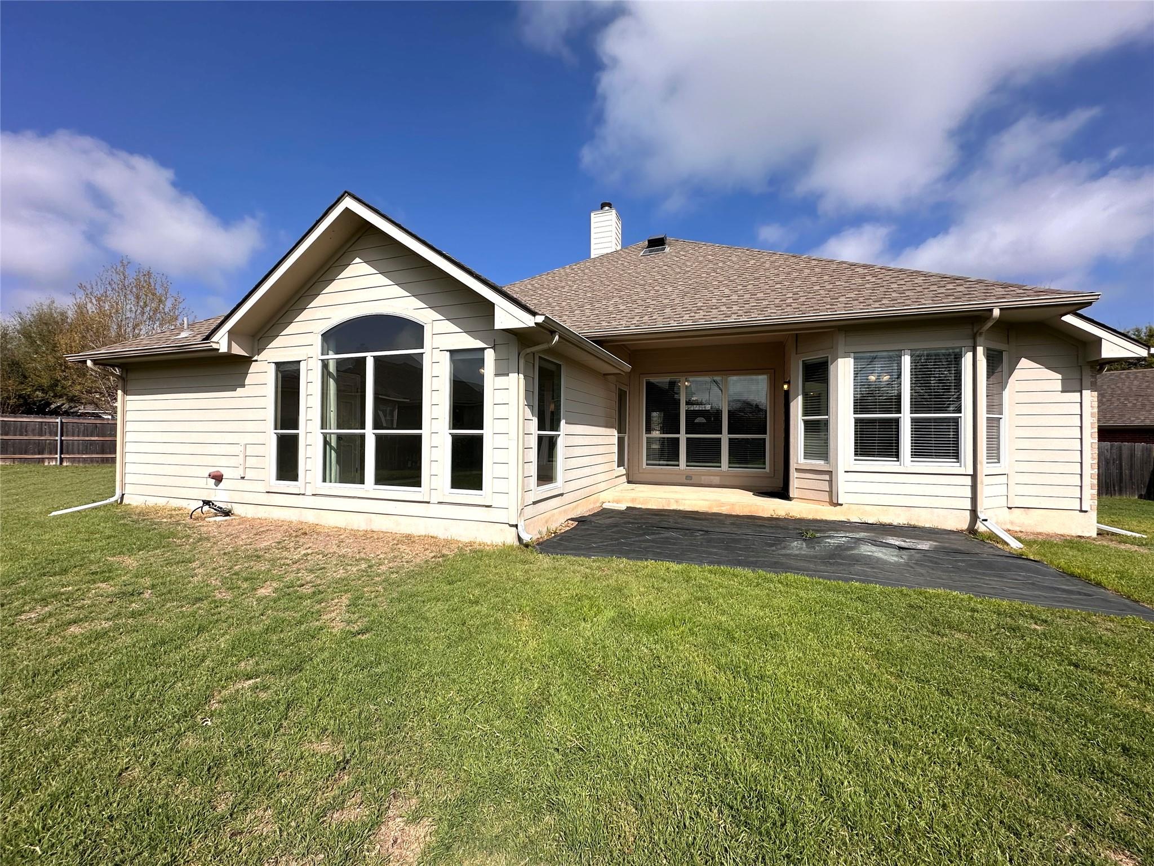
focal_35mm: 14
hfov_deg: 102.1
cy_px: 433
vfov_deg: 85.7
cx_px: 577
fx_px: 467
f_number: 2.2
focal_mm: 2.22
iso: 50
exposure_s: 1/3300
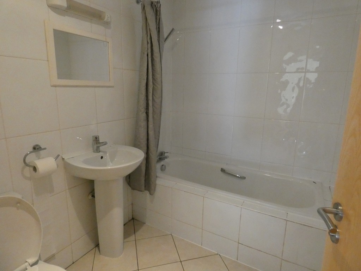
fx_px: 209
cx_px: 180
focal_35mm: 20
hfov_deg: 81.7
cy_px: 136
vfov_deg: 66.0
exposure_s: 1/60
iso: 800
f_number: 2.8
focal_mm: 3.6
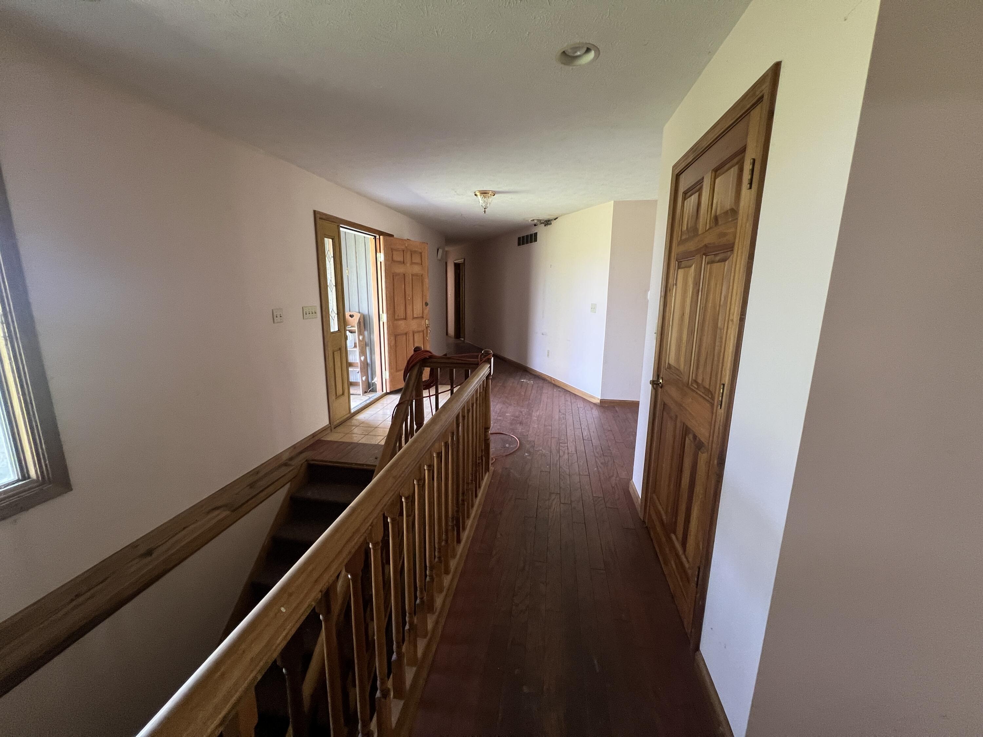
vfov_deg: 89.9
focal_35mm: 13
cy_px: 368
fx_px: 369
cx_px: 492
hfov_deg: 106.2
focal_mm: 1.57
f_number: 1.8
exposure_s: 1/67
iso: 250
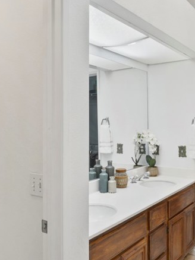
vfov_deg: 51.4
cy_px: 126
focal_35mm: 36
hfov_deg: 39.6
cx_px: 105
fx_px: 271
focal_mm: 16
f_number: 22
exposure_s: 15
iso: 64
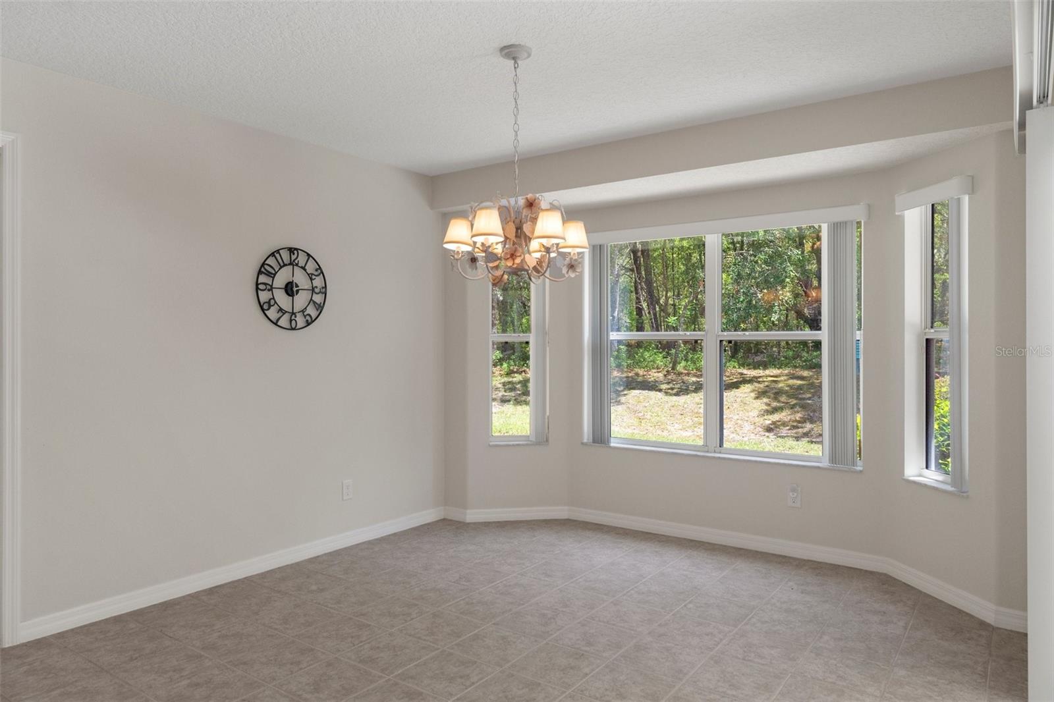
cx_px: 527
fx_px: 659
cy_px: 351
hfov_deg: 77.3
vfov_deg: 56.1
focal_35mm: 22
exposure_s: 1/20
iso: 320
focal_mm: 15
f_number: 8
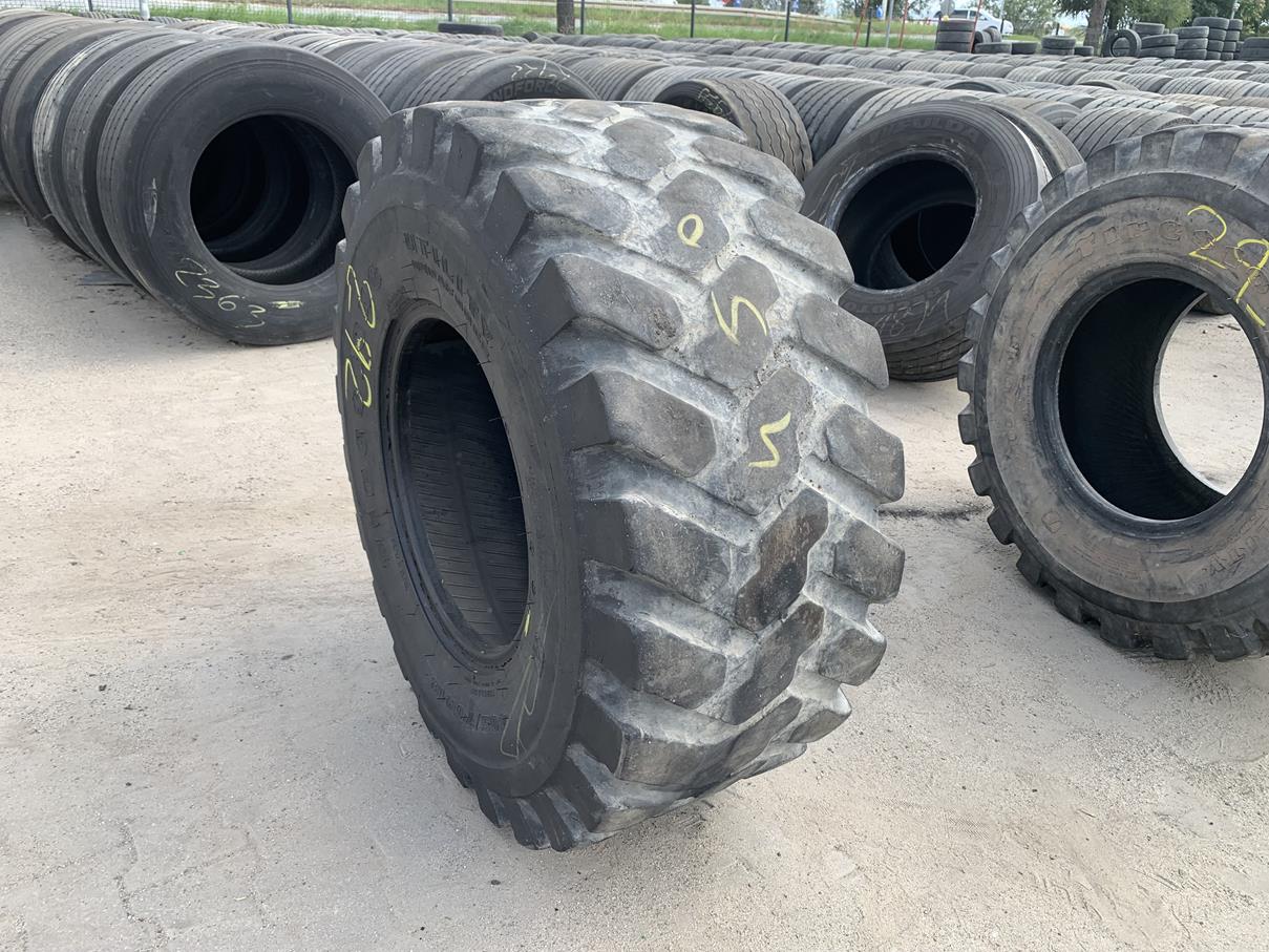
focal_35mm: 26
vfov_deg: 53.1
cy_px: 476
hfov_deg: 67.3
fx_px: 953
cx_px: 634
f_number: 1.8
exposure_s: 1/355
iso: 25
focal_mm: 4.25
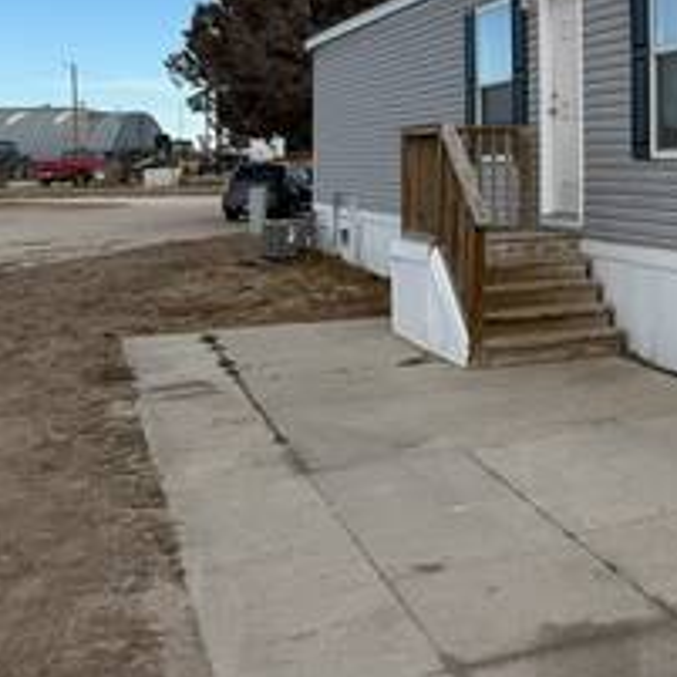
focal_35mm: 54
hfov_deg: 27.1
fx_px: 1195
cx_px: 859
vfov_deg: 30.8
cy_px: 125
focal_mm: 6.76
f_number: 1.78
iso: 80
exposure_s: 1/3759
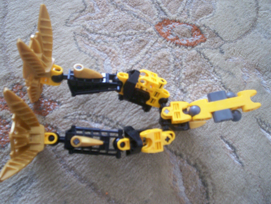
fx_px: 282
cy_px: 102
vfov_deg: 39.7
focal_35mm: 36
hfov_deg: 51.4
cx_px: 136
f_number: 4.5
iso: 140
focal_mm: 5.9
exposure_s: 1/9.09
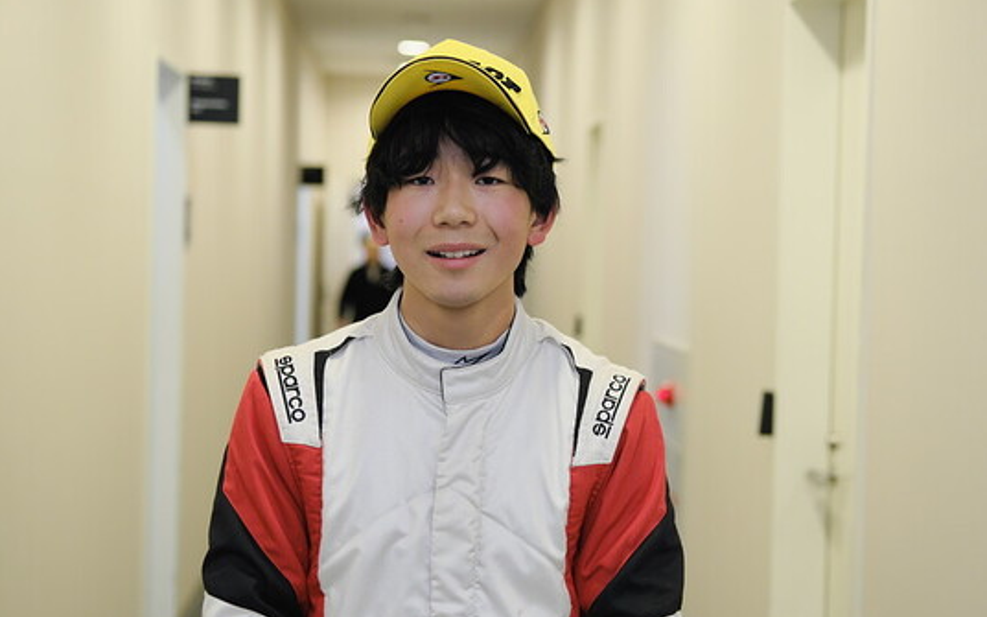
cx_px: 494
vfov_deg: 16.9
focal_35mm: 77
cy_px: 322
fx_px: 2071
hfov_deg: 26.8
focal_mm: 50
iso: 1600
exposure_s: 1/150
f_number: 2.8
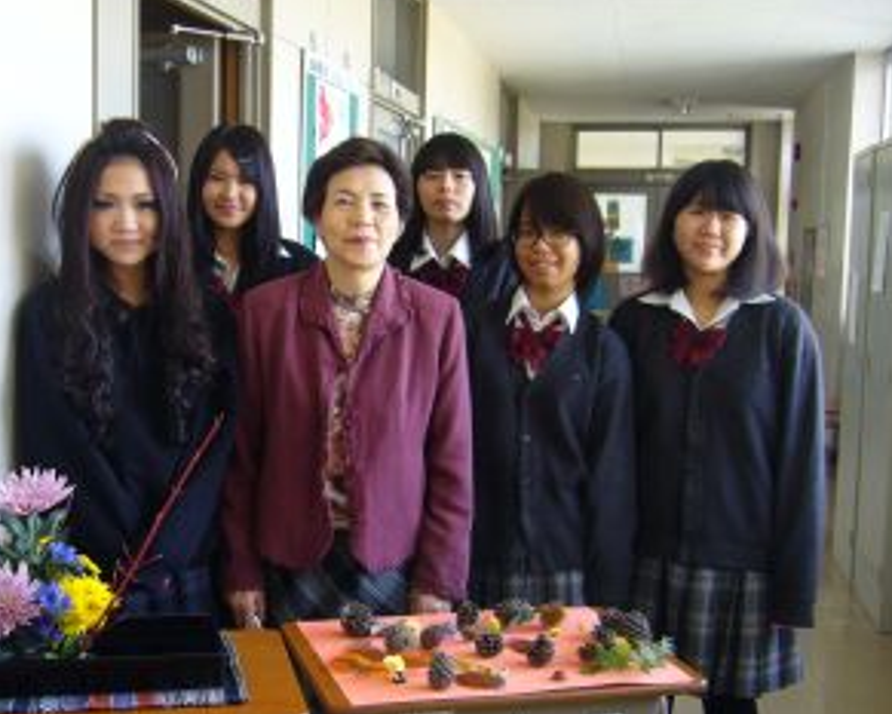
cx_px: 310
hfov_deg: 39.1
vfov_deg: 32.1
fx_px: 1241
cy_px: 377
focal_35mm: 47
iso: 100
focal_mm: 5.8
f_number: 2.8
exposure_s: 1/25
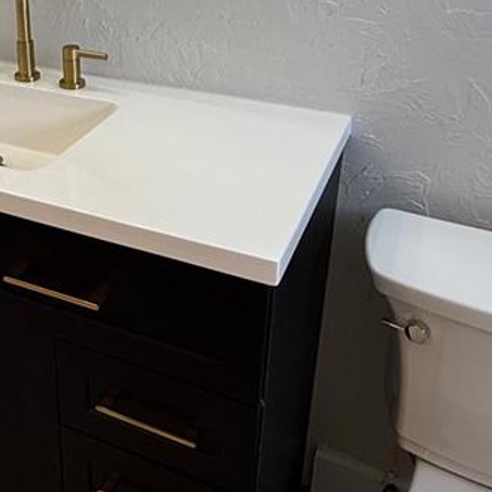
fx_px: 724
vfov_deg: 36.5
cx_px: 100
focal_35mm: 45
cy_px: 113
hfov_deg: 36.3
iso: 160
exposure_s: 1/120
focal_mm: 2.22
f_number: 2.2
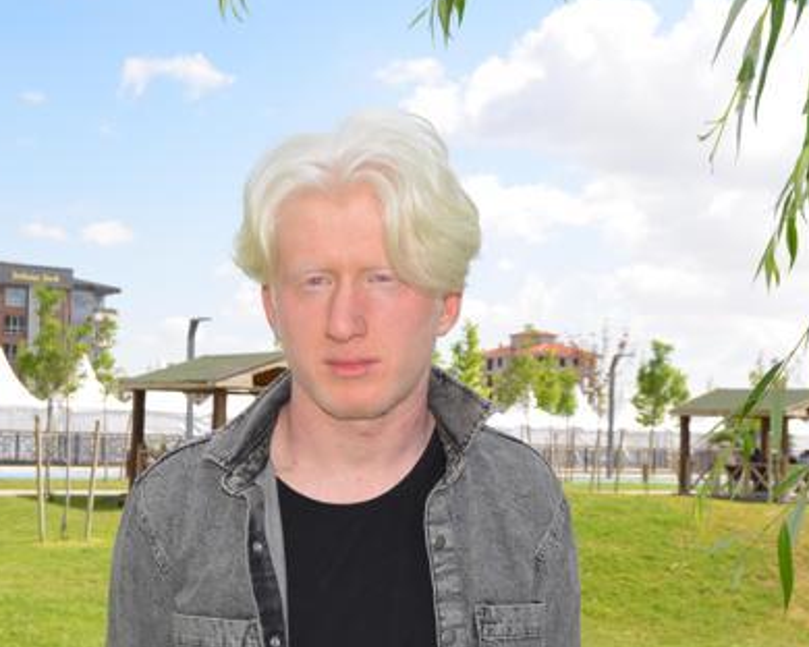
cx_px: 410
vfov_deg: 26.1
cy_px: 409
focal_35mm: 58
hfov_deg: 32.5
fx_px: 1389
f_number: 9
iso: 100
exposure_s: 1/200
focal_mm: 26
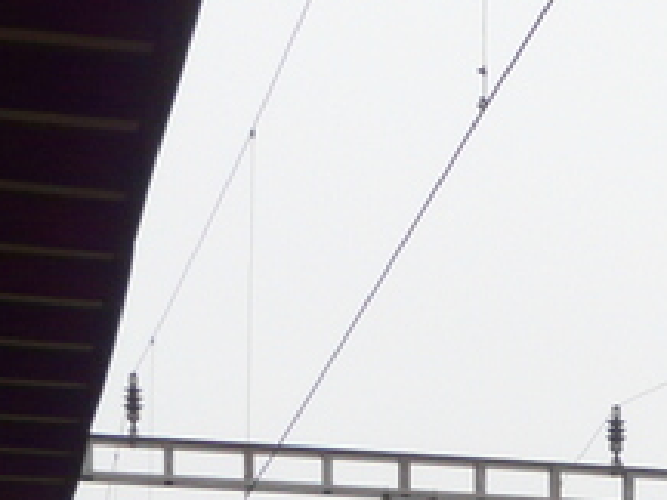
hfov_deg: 9.7
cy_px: 1012
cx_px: 1454
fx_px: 3565
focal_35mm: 185
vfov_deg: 7.7
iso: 100
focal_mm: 6.5
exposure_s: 1/125
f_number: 3.2
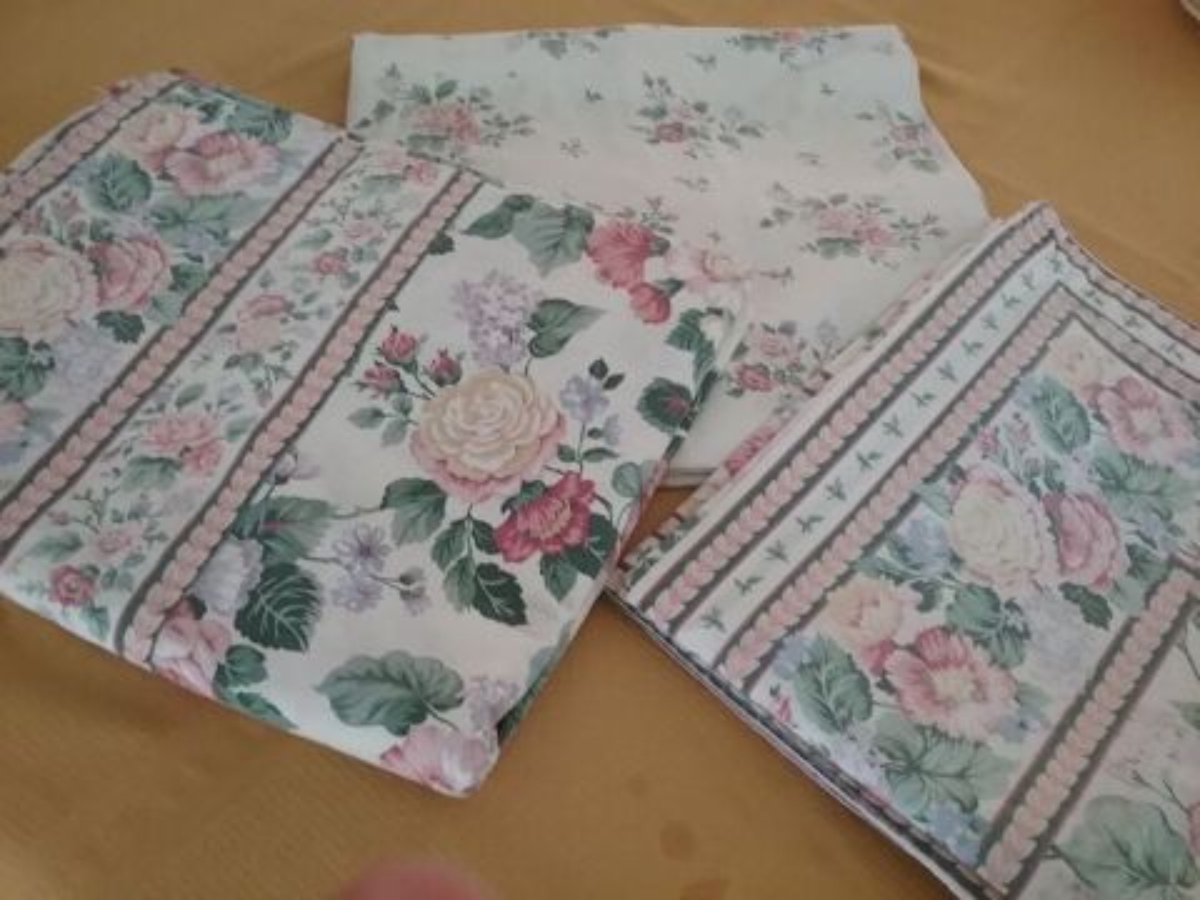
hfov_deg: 58.4
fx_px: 1075
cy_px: 450
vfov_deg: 45.4
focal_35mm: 31
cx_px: 600
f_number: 2.2
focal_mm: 3.3
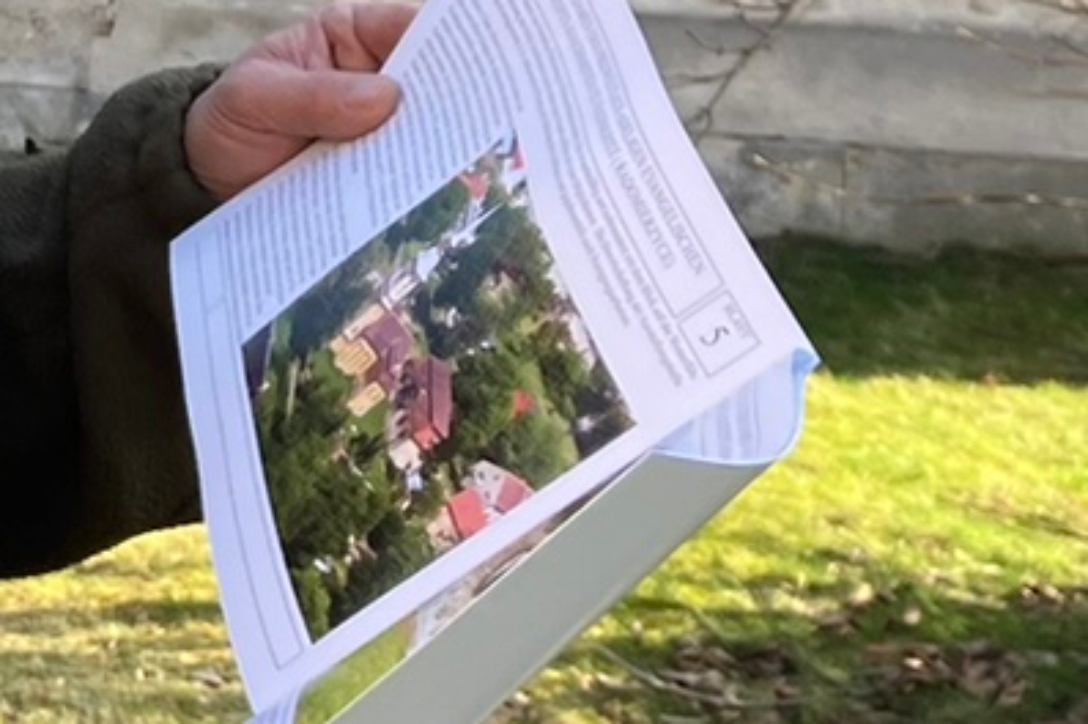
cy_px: -447
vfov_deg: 9.4
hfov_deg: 13.7
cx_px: -551
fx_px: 4258
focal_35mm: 141
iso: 32
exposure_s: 1/298
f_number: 1.8
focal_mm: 3.99
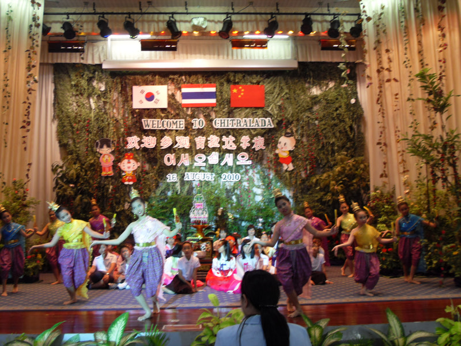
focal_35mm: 35
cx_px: 230
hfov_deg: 52.6
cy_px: 173
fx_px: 466
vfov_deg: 40.7
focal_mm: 7.5
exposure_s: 1/45
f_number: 3.2
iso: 160
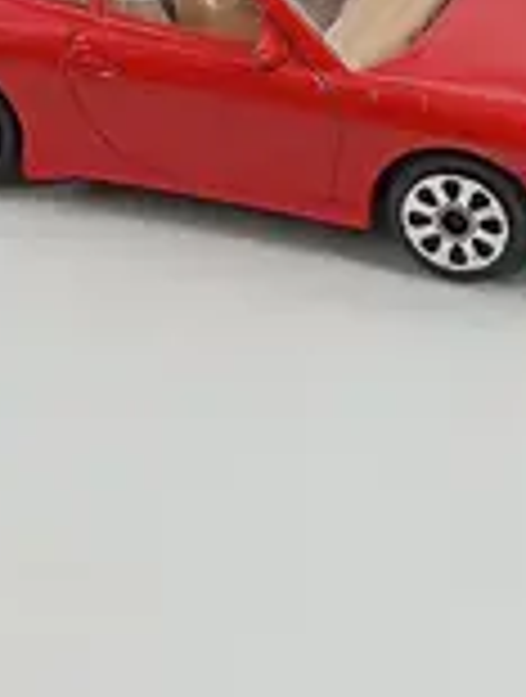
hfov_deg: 20.5
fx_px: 1453
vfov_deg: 25.8
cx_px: 261
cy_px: 18
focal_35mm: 72
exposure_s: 1/100
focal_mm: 4.22
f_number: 1.8
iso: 82
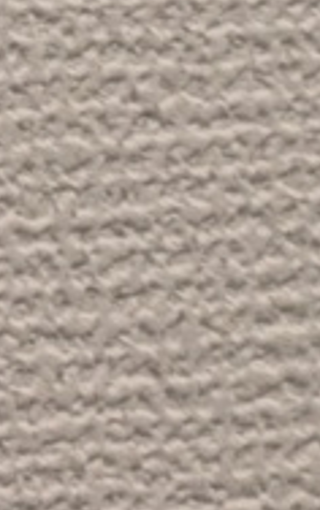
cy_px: -412
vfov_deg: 7.4
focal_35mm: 276
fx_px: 3839
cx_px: -732
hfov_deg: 4.5
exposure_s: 1/24
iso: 105
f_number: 1.89
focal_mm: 5.43
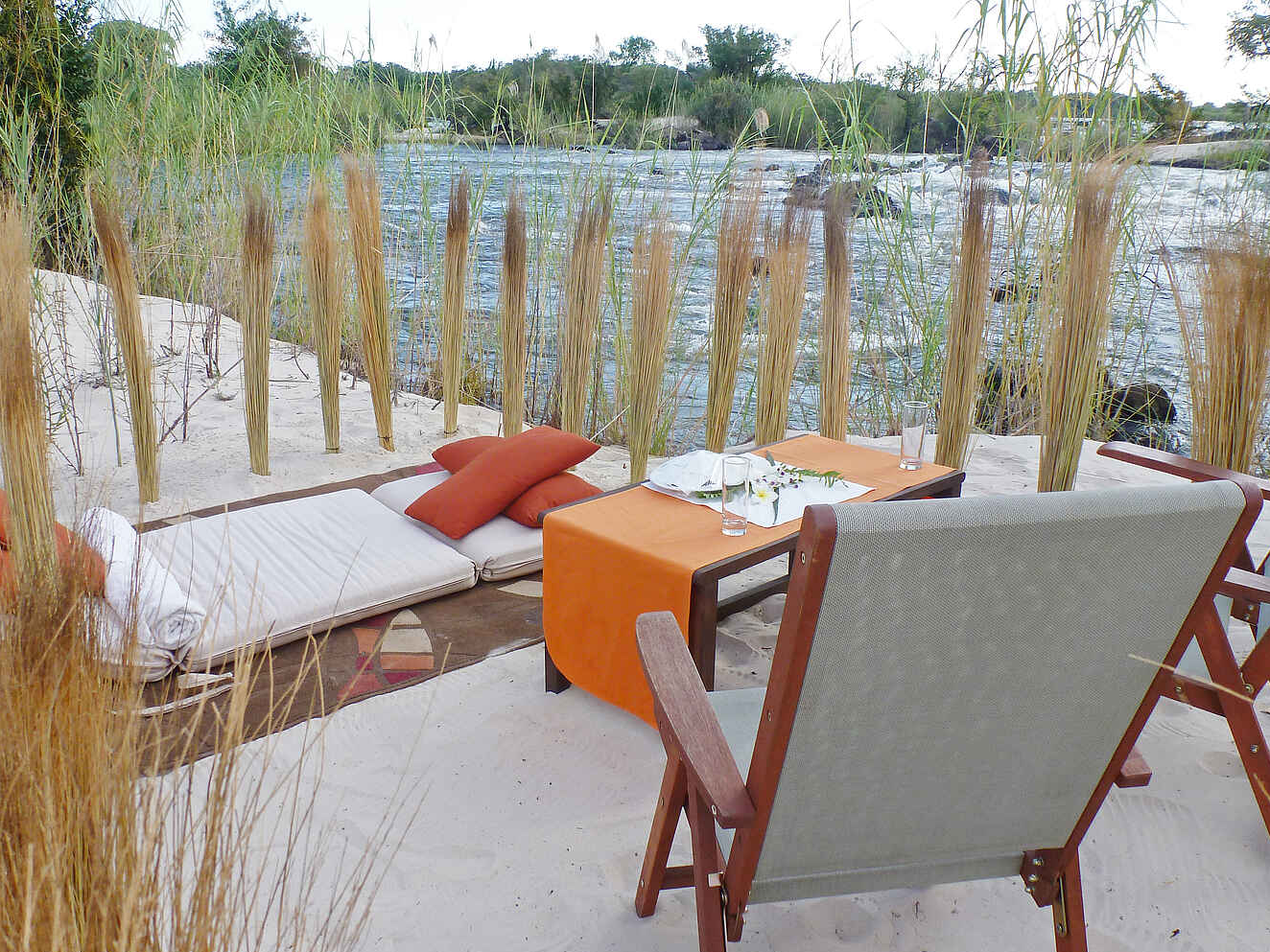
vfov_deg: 48.2
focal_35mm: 29
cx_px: 529
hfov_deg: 61.3
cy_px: 483
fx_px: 1064
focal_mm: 4.3
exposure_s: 1/200
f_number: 4
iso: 100
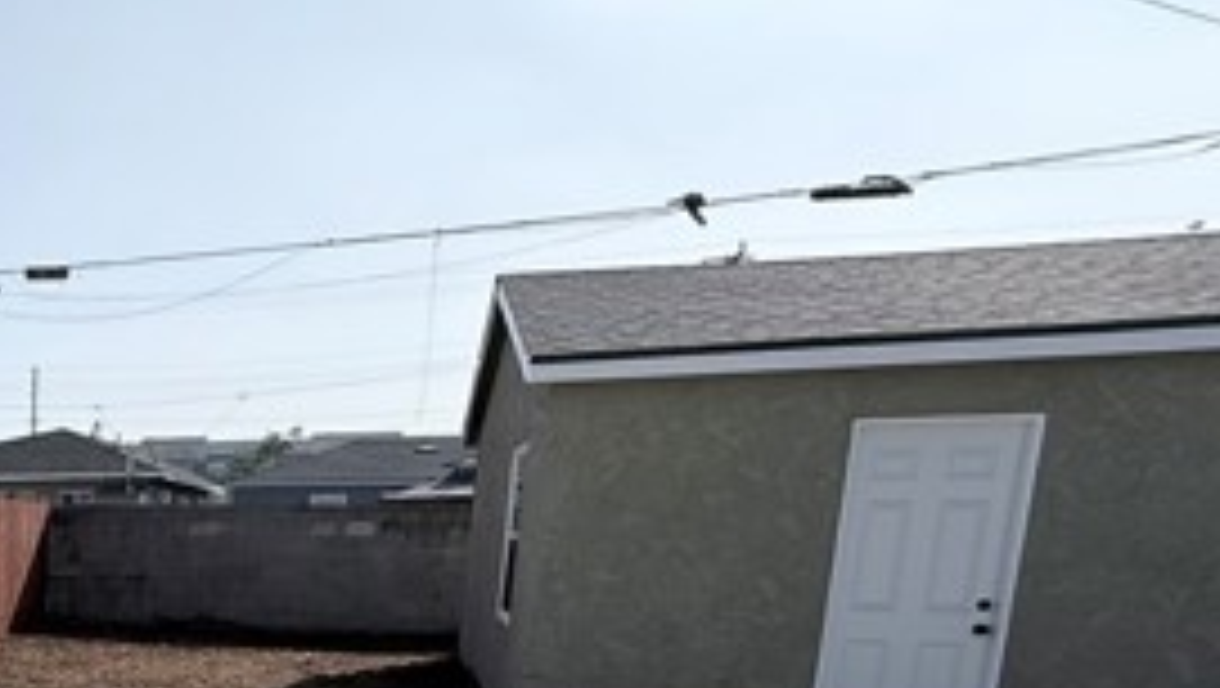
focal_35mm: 36
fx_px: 1166
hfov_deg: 44.9
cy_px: 755
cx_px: -54
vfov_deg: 29.7
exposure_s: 1/2717
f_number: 2.2
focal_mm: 2.22
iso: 50
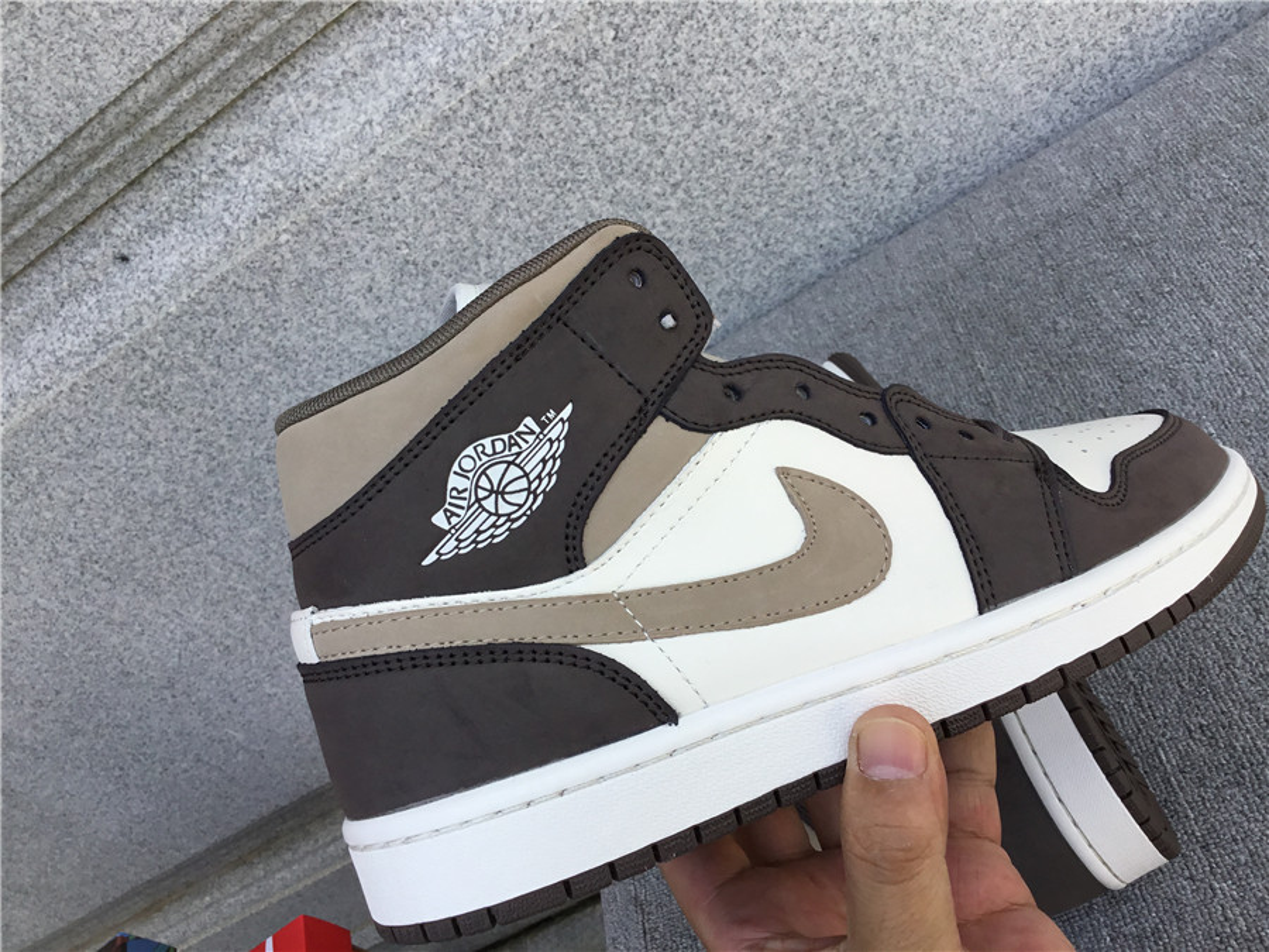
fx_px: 1136
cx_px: 634
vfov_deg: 45.4
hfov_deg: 58.4
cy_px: 476
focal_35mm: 31
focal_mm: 3.3
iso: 25
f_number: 2.4
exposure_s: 1/367
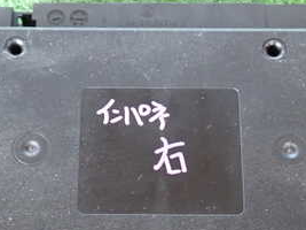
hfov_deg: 24.1
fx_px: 716
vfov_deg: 18.0
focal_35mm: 81
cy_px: 183
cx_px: 139
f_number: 2.5
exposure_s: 1/40
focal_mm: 6.37
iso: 640
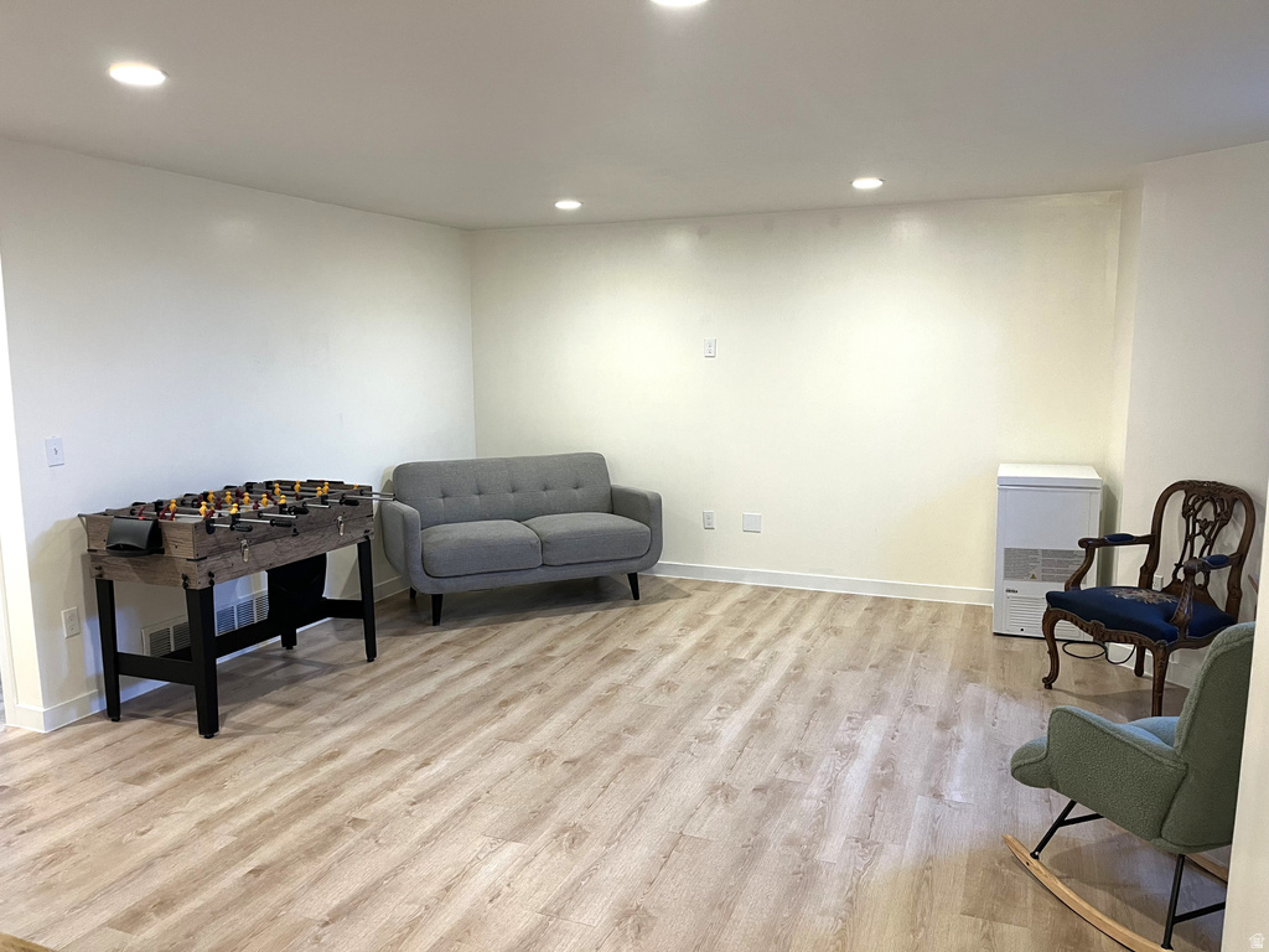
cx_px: 634
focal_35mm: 26
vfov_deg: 53.1
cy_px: 476
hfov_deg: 67.3
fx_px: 953
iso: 160
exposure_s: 1/60
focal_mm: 5.1
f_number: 1.6
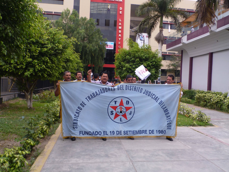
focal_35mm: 30
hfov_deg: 60.0
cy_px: 86
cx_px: 114
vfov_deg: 46.8
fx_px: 198
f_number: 4
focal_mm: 5.4
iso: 100
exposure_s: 1/320
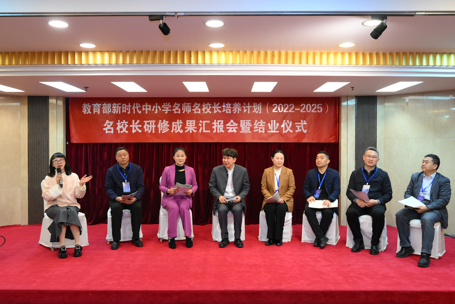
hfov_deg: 61.9
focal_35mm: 30
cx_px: 228
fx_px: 379
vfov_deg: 43.6
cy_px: 152
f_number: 4
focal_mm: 20
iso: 1600
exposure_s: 1/100
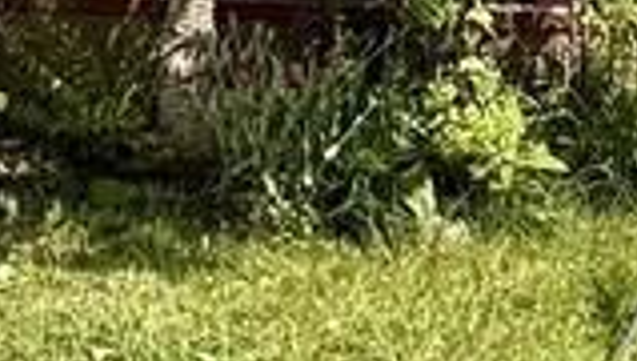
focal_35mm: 98
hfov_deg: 21.7
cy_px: -168
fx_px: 1658
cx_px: 216
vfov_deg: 11.9
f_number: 2.2
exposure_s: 1/985
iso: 50
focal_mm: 2.22
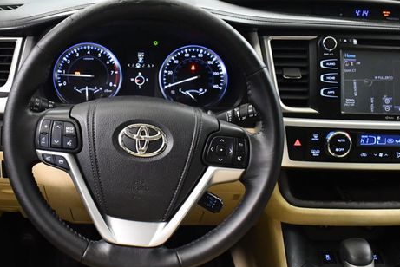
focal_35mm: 50
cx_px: 135
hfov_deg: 39.1
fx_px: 556
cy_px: 115
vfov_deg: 27.0
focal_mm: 18
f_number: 3.5
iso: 3200
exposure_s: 1/80
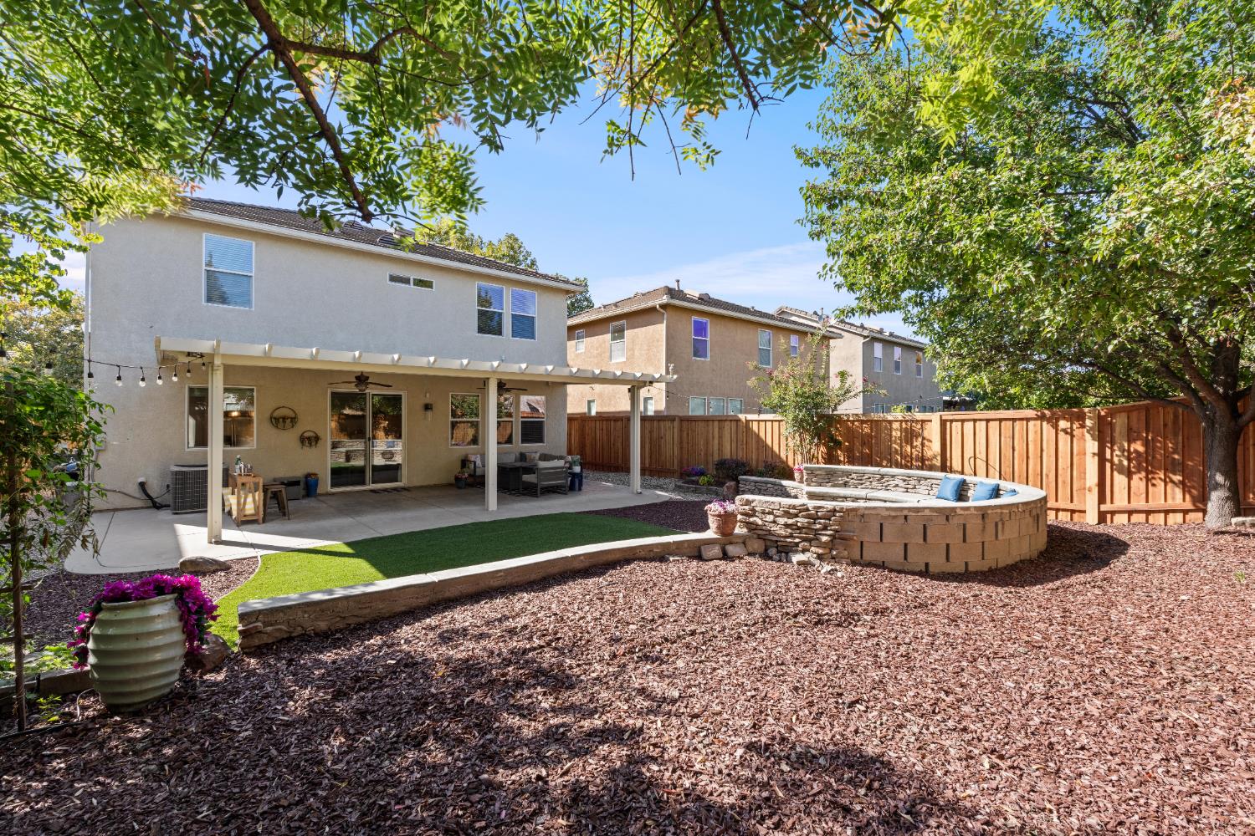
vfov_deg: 73.7
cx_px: 628
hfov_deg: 96.7
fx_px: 558
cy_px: 418
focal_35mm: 16
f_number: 10
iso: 100
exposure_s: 1/30
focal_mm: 16
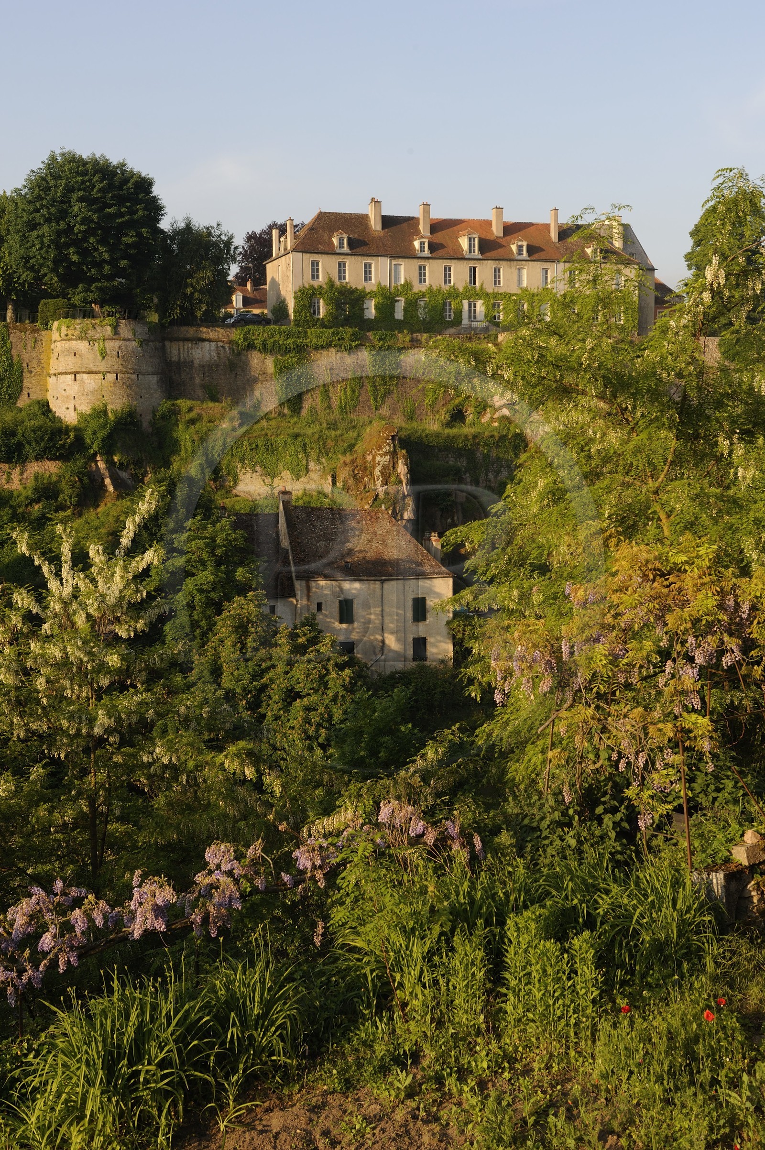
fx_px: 1404
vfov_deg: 44.5
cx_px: 382
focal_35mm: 44
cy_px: 575
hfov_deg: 30.5
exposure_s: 1/125
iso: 200
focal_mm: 44
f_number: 11
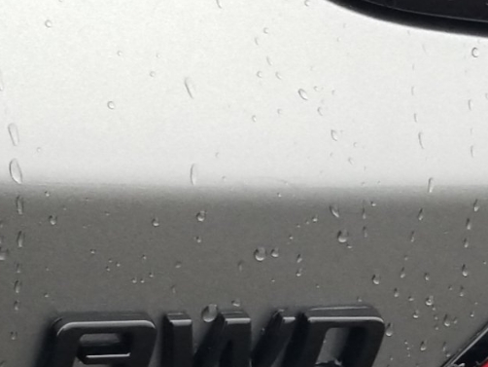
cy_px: 348
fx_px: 748
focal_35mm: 53
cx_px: 368
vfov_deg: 26.4
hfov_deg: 35.3
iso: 80
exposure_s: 1/120
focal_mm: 4.3
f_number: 1.7
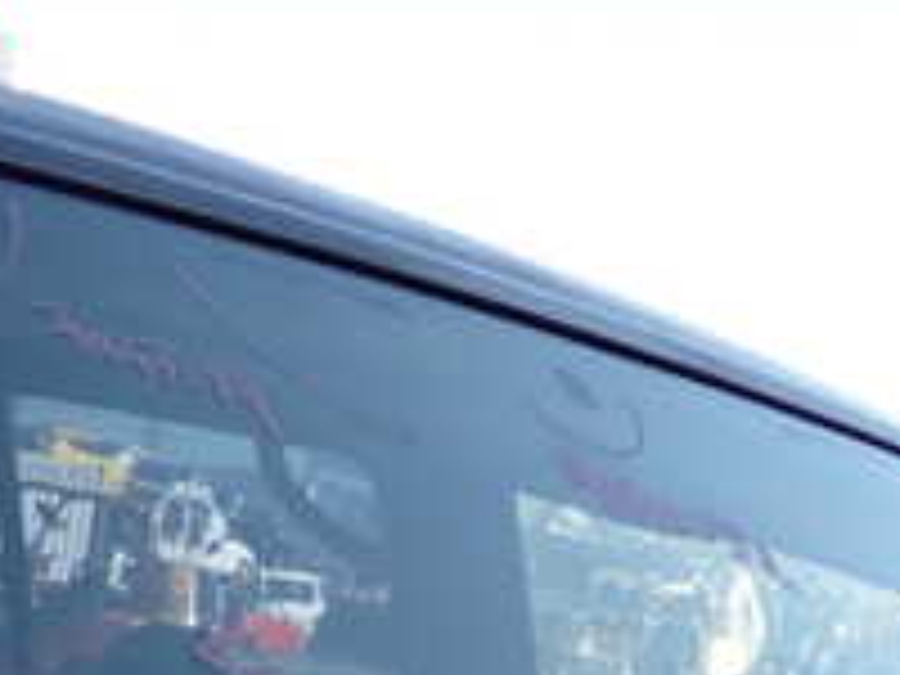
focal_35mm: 108
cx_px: 518
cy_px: 954
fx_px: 2808
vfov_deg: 13.1
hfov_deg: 18.2
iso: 100
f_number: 3.5
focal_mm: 6.37
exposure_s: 1/250
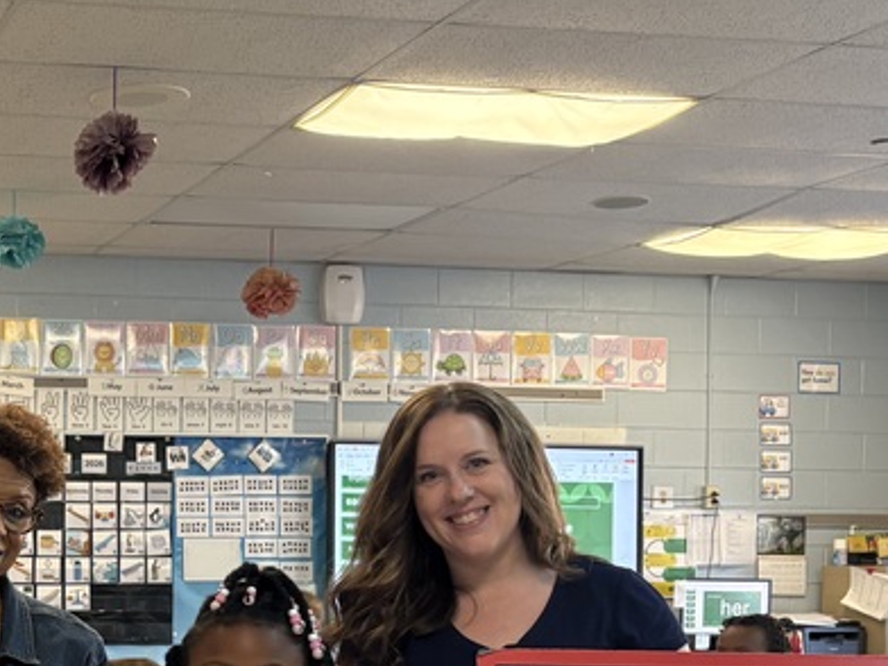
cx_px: -91
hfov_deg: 26.3
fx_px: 1744
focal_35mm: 68
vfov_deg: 21.2
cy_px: 573
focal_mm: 5.96
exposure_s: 1/60
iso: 200
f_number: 1.6
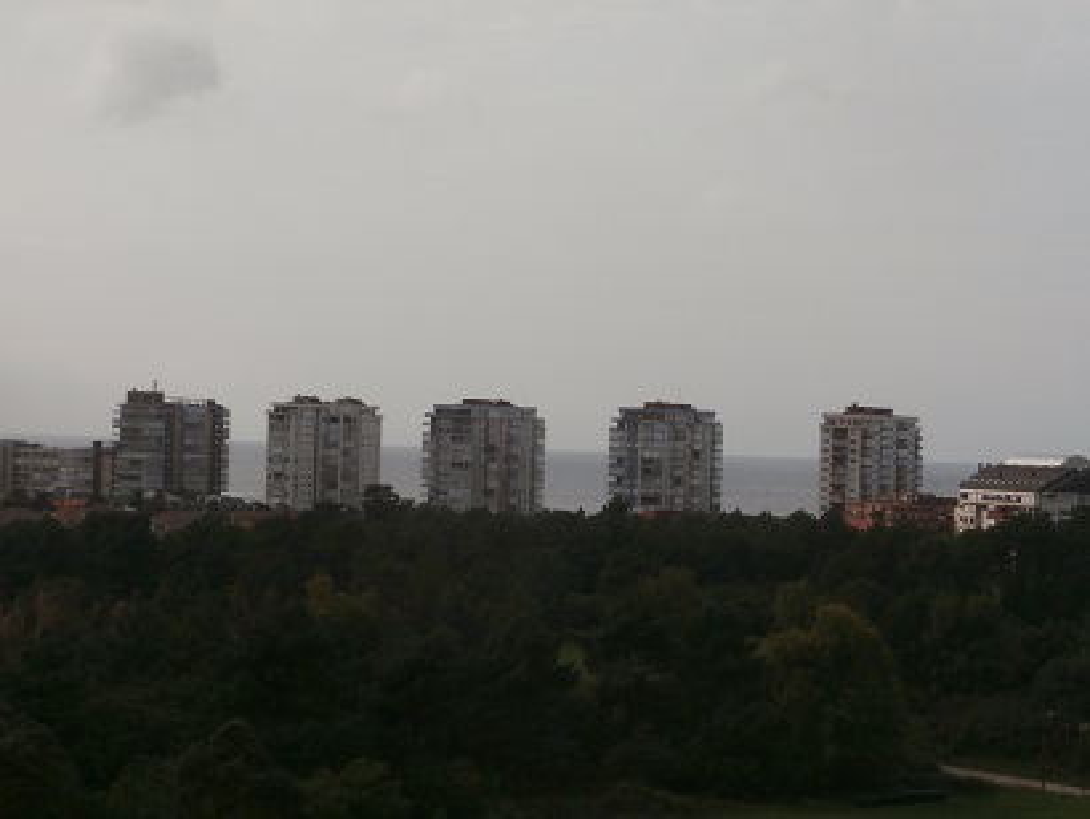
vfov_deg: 17.2
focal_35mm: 86
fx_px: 2710
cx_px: 545
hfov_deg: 22.7
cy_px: 410
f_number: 5
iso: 100
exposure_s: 1/1000
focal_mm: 15.16
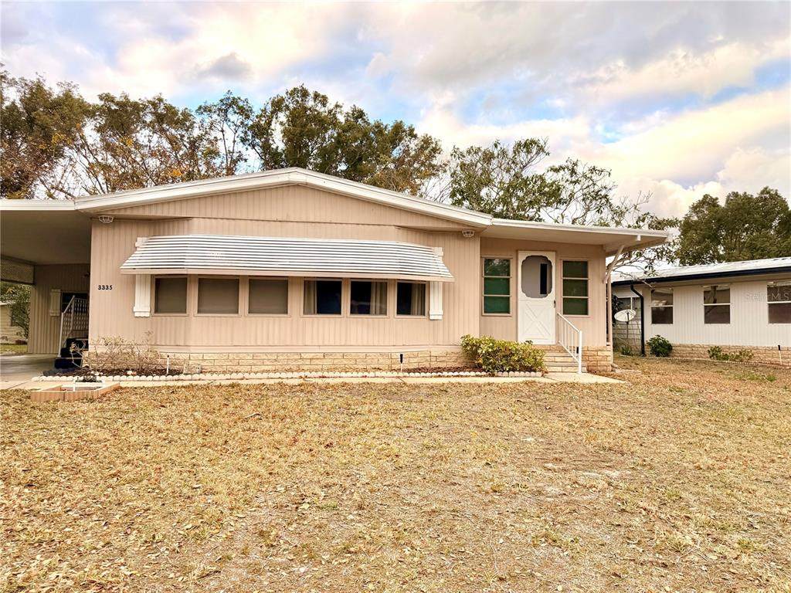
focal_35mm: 24
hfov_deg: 71.6
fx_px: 548
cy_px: 296
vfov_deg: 56.8
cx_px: 396
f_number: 1.78
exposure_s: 1/898
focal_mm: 6.76
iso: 80
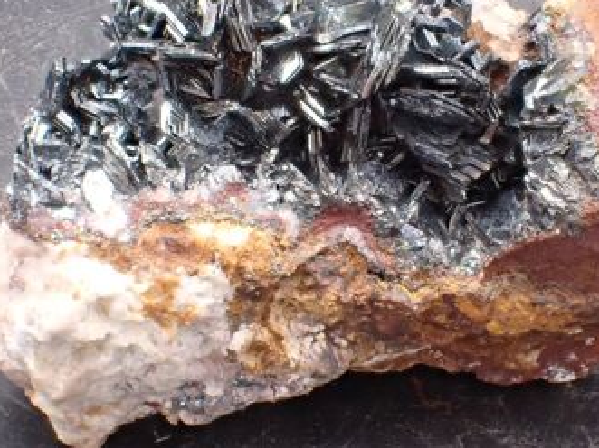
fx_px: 2508
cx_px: 371
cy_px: 197
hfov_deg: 13.6
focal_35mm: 145
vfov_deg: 10.2
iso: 800
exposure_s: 1/200
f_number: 6.3
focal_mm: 18
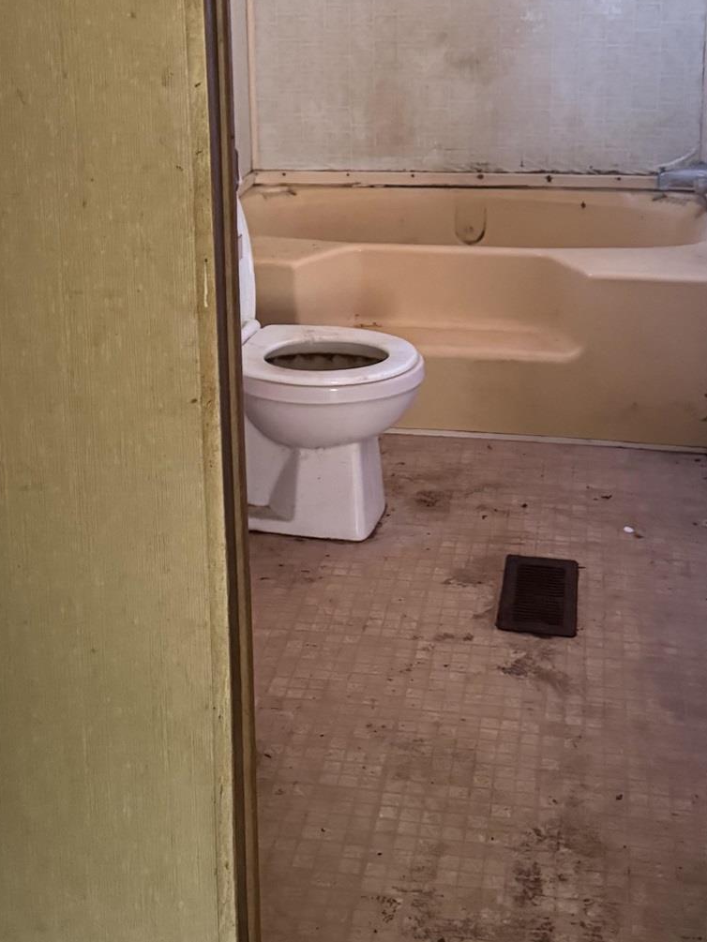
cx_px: 293
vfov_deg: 34.3
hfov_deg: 26.5
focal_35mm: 55
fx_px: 1497
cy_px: 244
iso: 800
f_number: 1.78
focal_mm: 6.76
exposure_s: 1/47
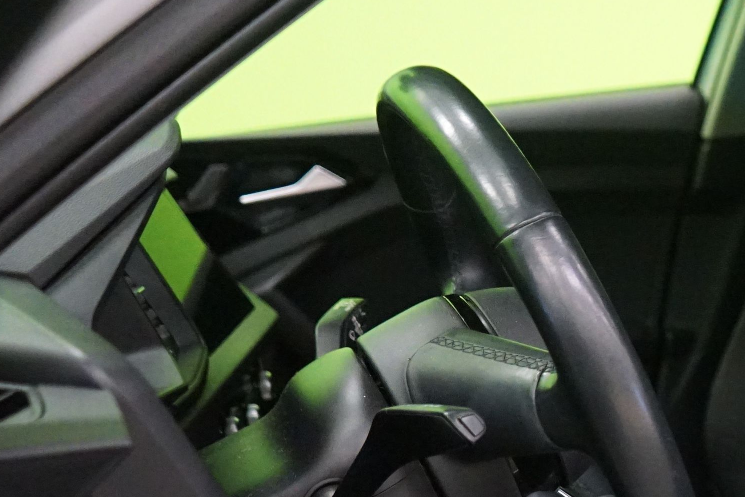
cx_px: 757
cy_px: 451
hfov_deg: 25.9
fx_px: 1531
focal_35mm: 74
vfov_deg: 18.1
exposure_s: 1/60
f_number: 3.5
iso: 6400
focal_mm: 28
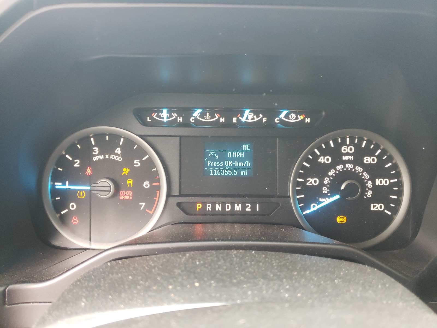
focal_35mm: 26
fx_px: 328
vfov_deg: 53.1
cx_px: 218
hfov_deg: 67.3
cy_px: 164
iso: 262
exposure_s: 1/60.2
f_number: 1.5
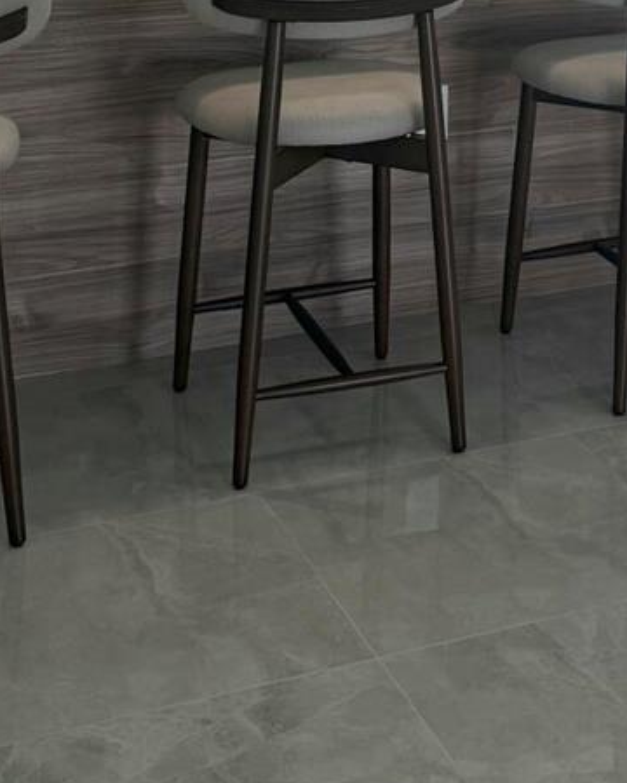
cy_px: -228
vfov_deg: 21.6
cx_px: 606
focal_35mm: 80
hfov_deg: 18.7
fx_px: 1856
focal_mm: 6.76
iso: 100
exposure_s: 1/285
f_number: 1.78
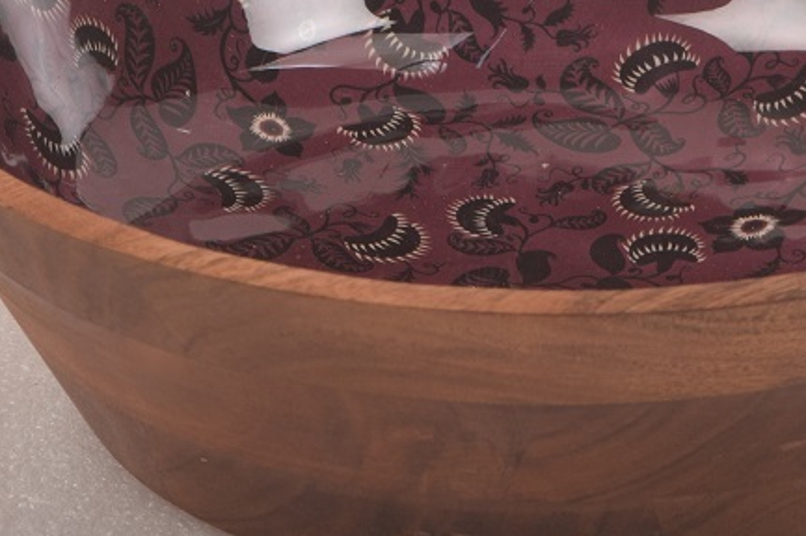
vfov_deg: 3.4
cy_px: 69
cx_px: 501
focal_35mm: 402
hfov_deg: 5.1
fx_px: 8993
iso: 160
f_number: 16
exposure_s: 1/200
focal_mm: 116
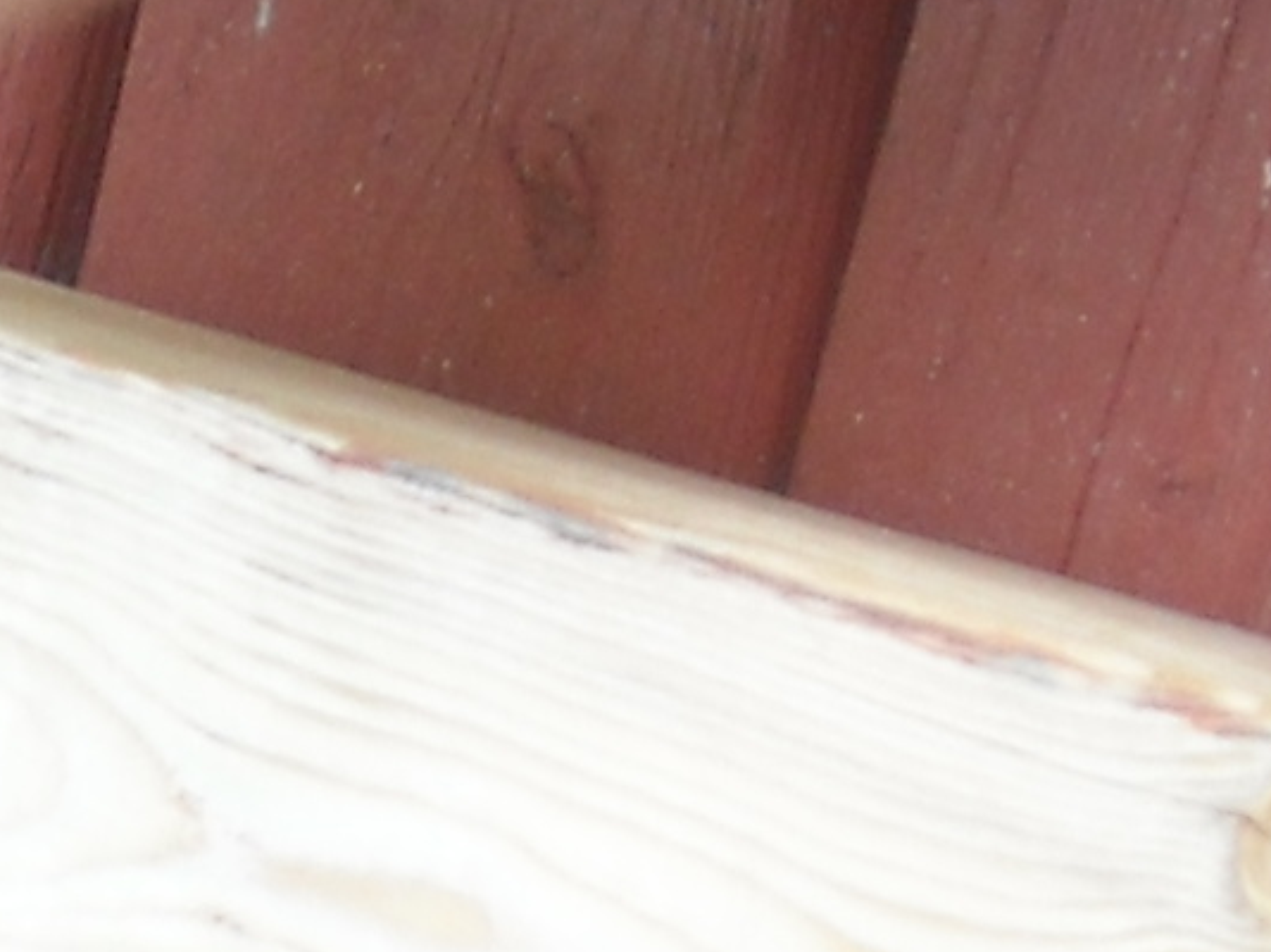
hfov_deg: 9.1
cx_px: -483
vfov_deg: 6.9
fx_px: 7854
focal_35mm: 214
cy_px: 1147
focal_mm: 5.7
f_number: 2.8
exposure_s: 1/60
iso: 95
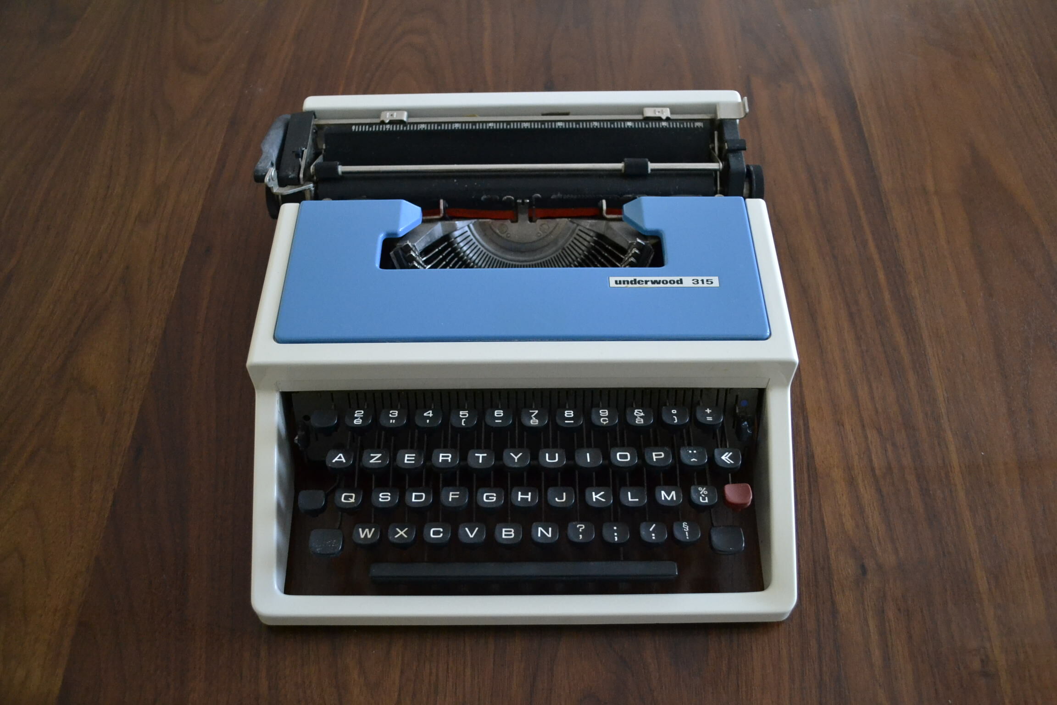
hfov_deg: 61.9
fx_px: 881
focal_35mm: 30
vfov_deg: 43.6
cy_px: 352
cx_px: 528
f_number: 3.8
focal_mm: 20
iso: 2500
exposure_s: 1/60
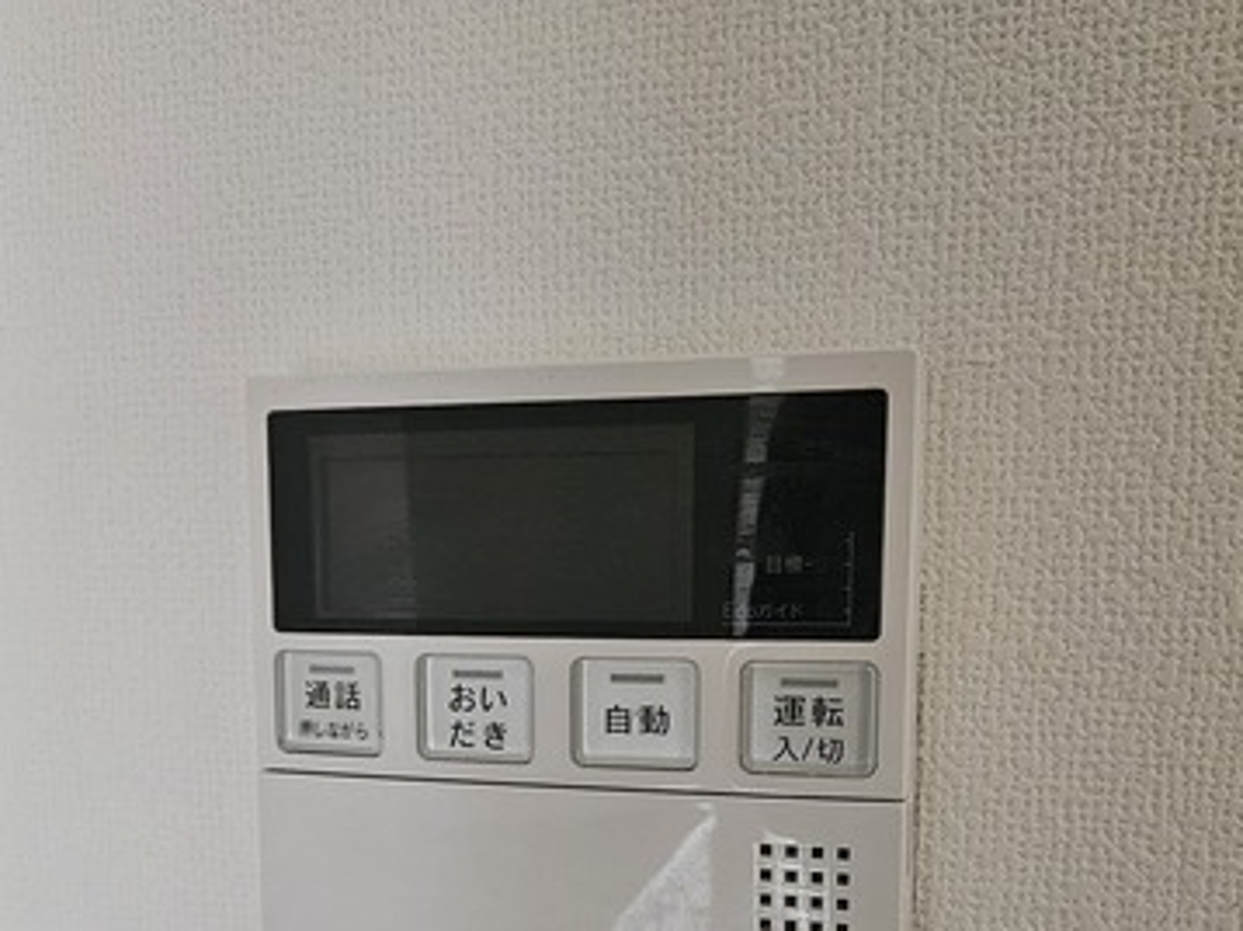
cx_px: 611
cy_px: 723
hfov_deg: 51.4
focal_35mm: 36
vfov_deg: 38.4
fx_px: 1292
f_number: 1.8
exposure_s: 1/100
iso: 800
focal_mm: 5.4
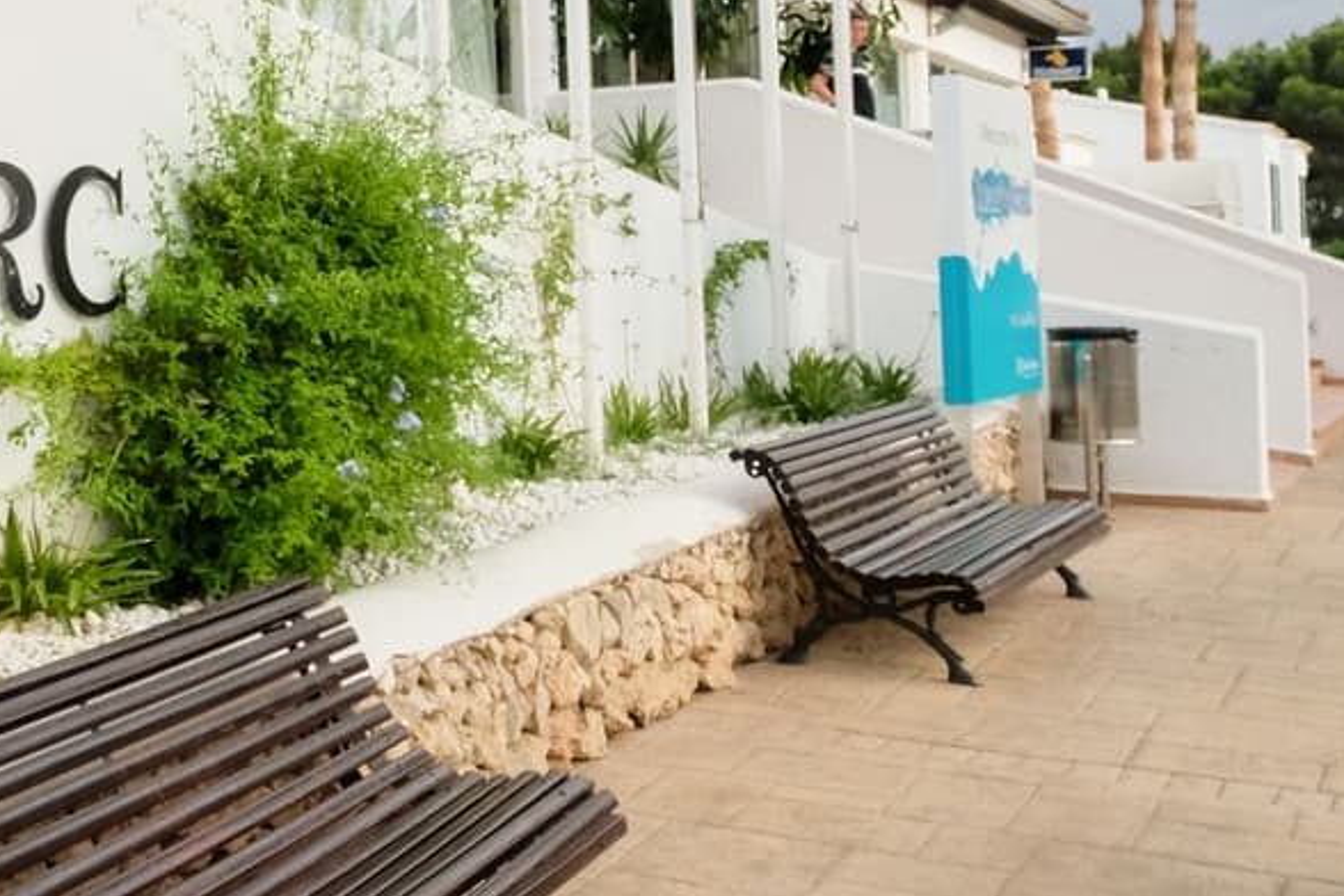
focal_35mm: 51
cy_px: 189
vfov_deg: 26.0
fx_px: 1904
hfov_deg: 33.2
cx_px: -183
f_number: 7.1
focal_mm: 10
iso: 800
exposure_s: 1/450
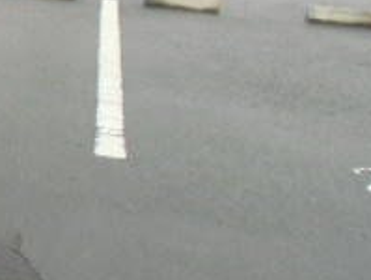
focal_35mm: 77
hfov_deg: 21.0
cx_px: -203
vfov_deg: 18.8
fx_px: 827
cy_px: 19
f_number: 3
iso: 64
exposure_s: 1/125
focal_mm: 4.24
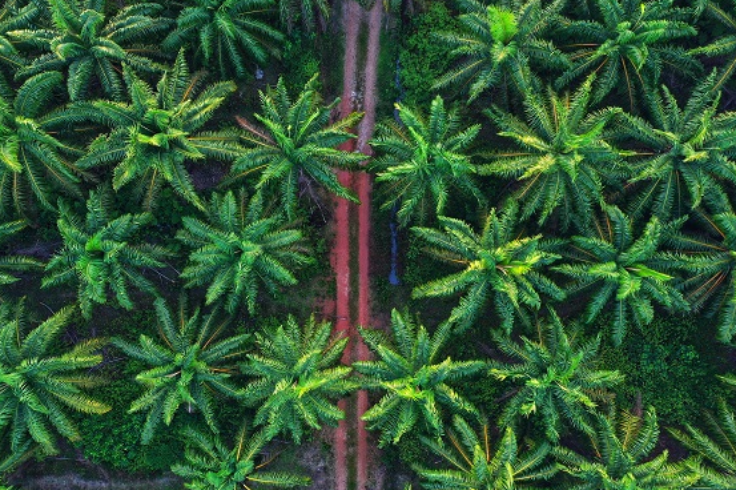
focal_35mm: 38
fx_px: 776
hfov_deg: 50.7
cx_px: 355
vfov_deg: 35.0
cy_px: 265
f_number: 2.8
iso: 160
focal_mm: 10.26
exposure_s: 1/30
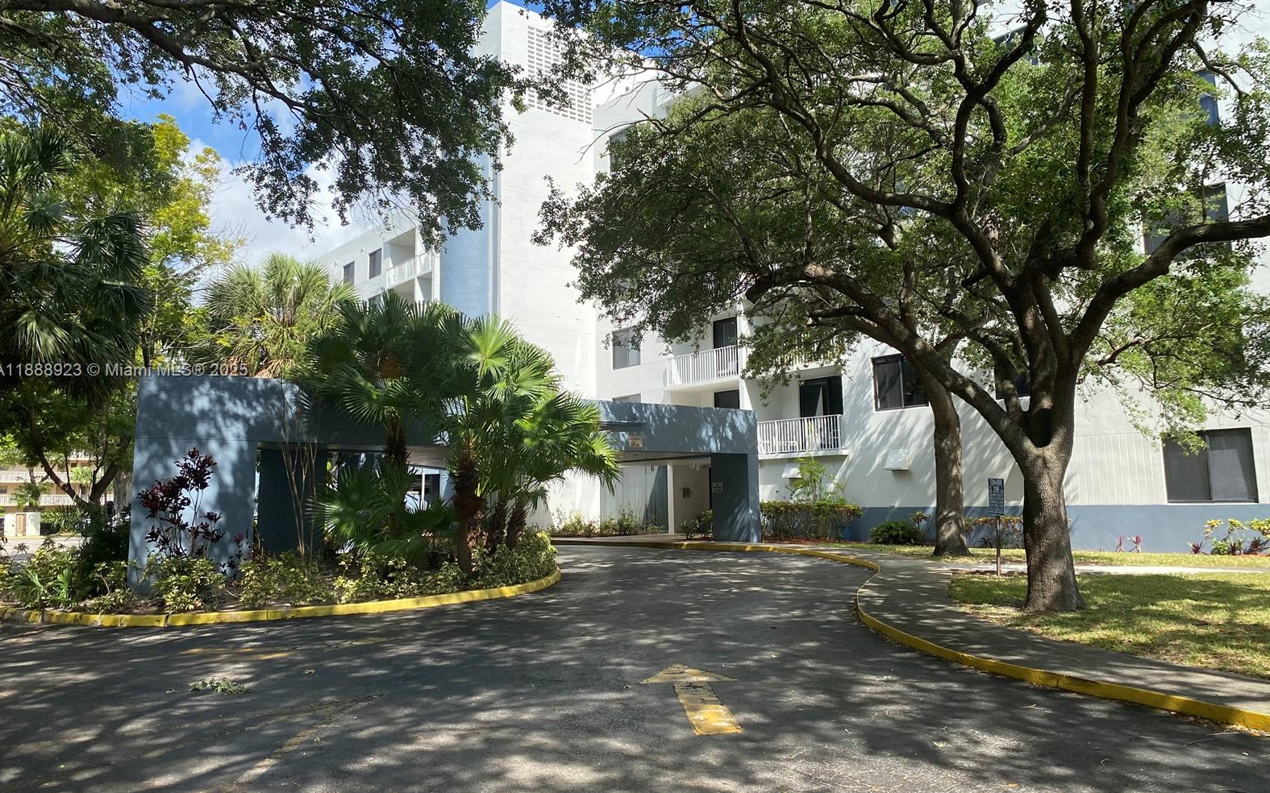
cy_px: 372
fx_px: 969
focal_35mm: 28
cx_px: 635
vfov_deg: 44.5
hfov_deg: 66.5
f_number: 1.8
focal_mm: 4.25
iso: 32
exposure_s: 1/1464
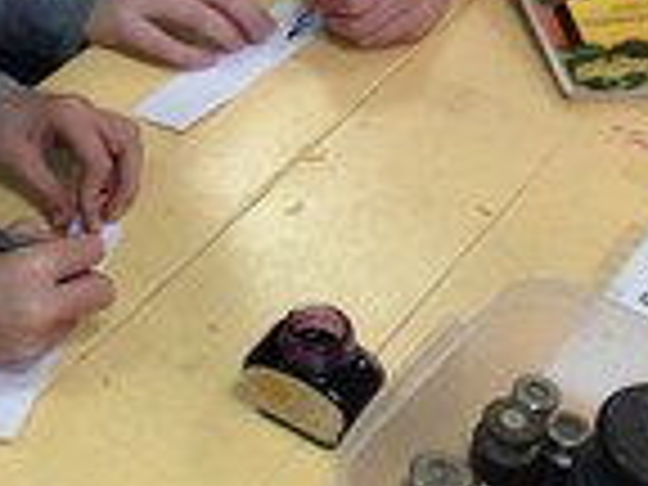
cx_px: 94
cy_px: 32
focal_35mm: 97
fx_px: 1816
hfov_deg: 19.9
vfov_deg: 15.0
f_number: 2.4
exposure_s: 1/32
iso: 50
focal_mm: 4.28
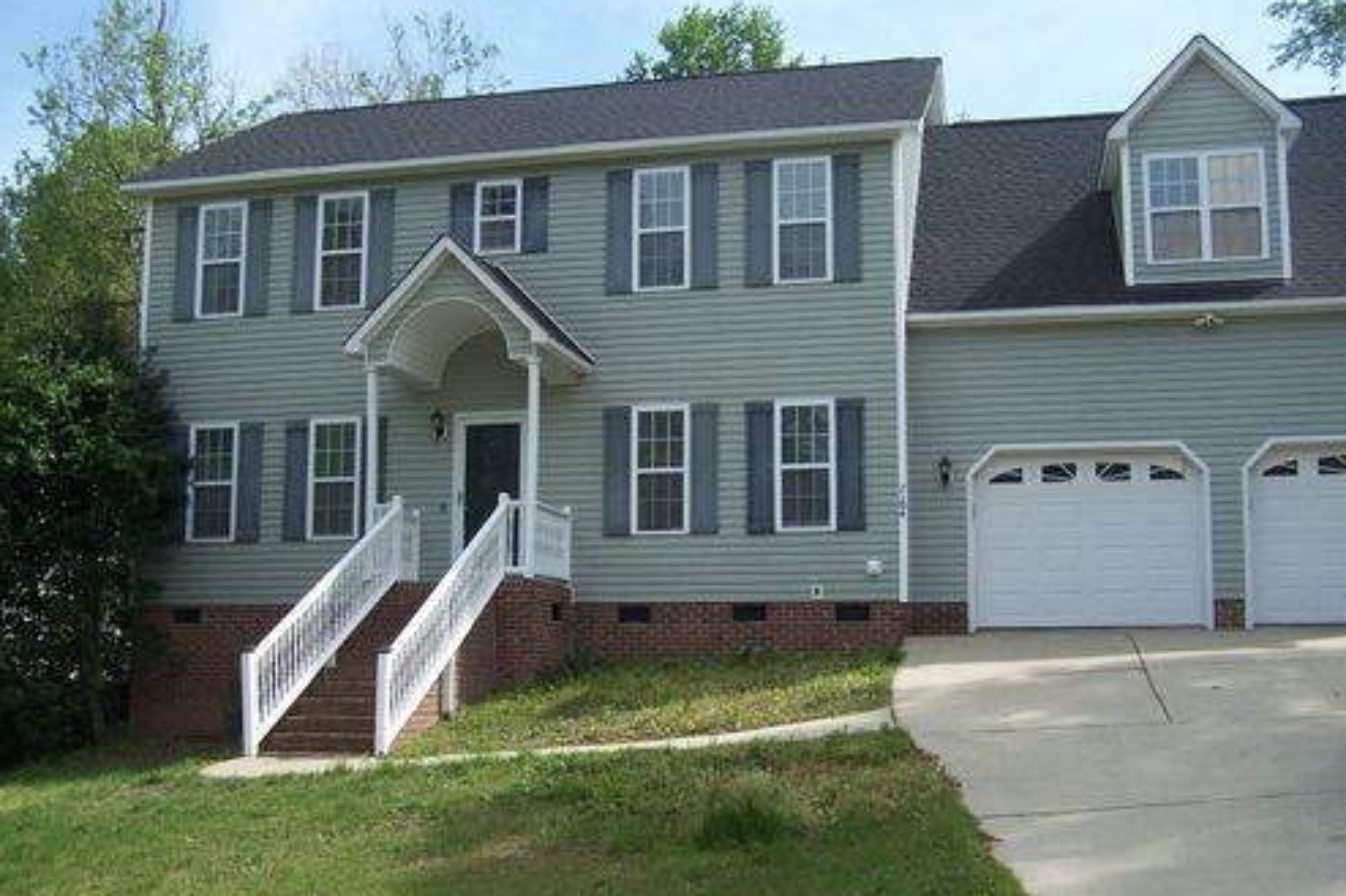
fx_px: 1495
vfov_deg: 33.4
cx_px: 673
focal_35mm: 40
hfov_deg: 48.5
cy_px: 473
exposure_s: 1/750
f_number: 2.8
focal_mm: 6.3
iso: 80
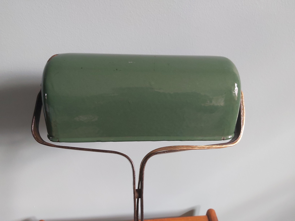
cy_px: 110
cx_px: 148
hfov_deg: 67.3
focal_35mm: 26
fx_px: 222
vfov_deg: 53.1
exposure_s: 1/50
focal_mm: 3.92
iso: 160
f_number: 1.7
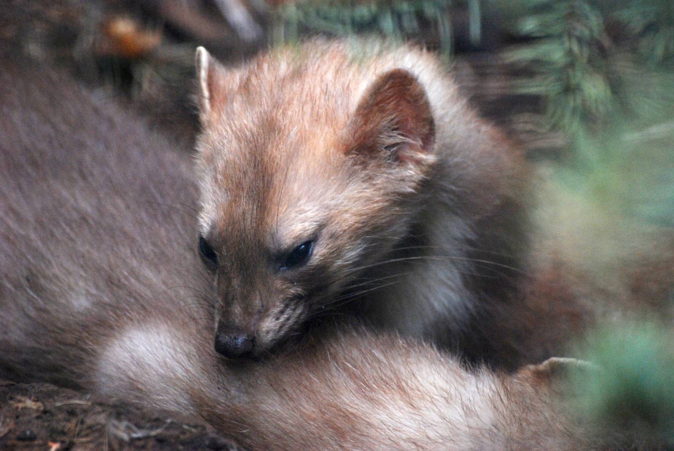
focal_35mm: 450
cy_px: 226
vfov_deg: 3.1
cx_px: 337
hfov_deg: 4.6
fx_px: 8435
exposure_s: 1/160
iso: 1000
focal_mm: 300
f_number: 5.6
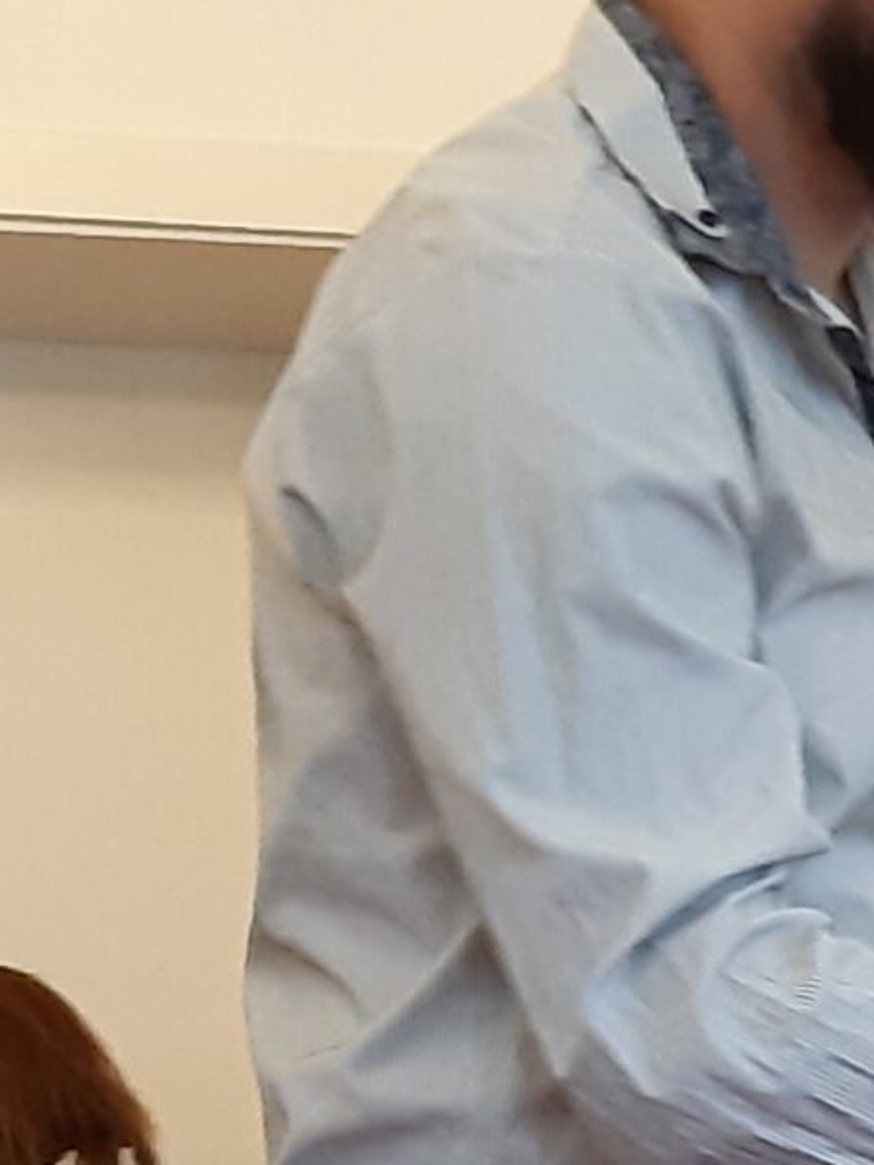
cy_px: 1759
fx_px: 3905
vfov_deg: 15.6
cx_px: 1822
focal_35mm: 116
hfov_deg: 11.4
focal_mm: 3.93
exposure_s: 1/50
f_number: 1.7
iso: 160
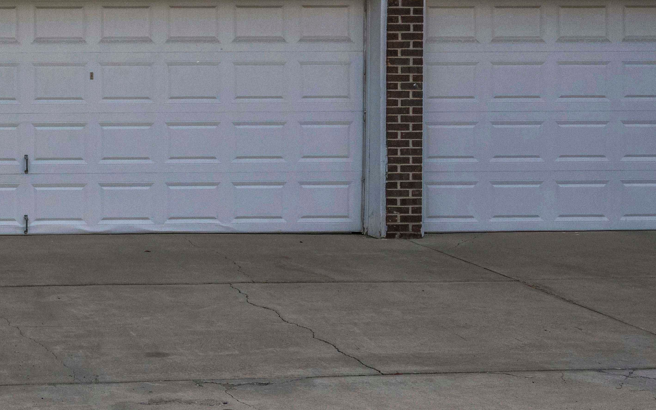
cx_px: -232
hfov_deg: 24.6
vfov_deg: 17.8
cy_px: -19
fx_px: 1269
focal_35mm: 71
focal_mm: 24
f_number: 8
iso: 500
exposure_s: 1/2000
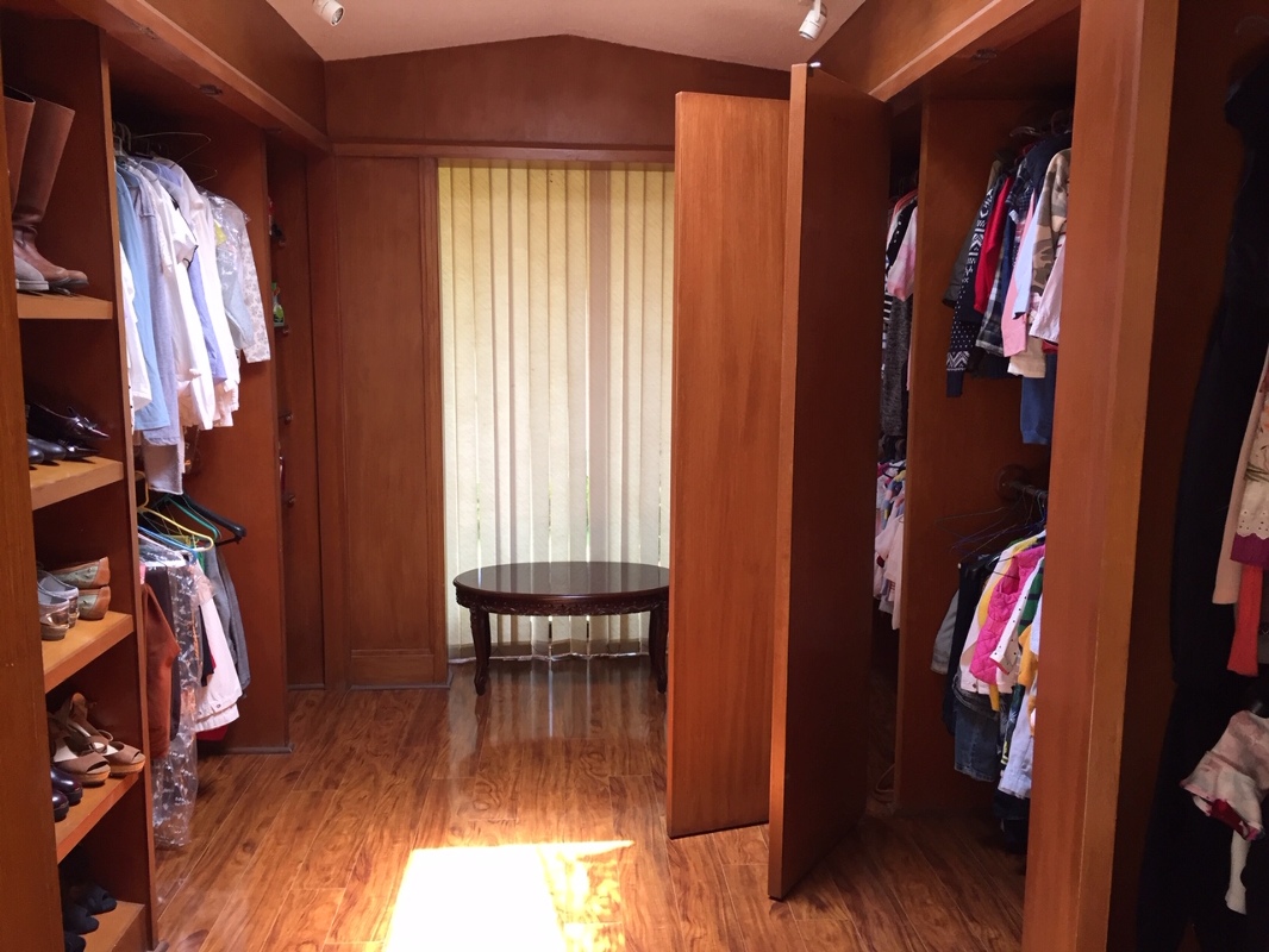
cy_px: 476
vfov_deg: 48.2
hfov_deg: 61.6
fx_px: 1063
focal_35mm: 29
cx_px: 634
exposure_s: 1/30
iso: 40
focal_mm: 4.15
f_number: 2.2
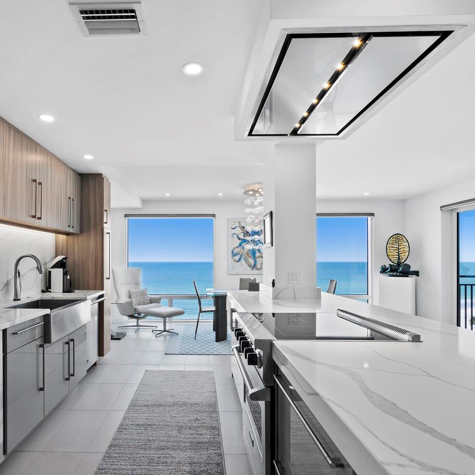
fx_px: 310
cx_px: 189
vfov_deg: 74.7
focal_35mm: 20
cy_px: 252
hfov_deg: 74.0
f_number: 11
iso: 250
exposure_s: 1/6
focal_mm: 7
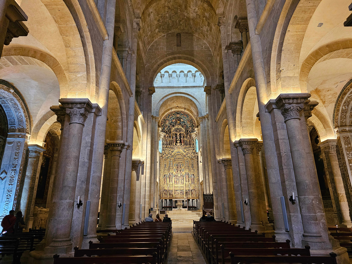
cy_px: 132
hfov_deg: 73.9
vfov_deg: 58.9
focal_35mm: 23
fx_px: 234
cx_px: 176
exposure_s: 1/40
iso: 640
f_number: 1.7
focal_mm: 6.3
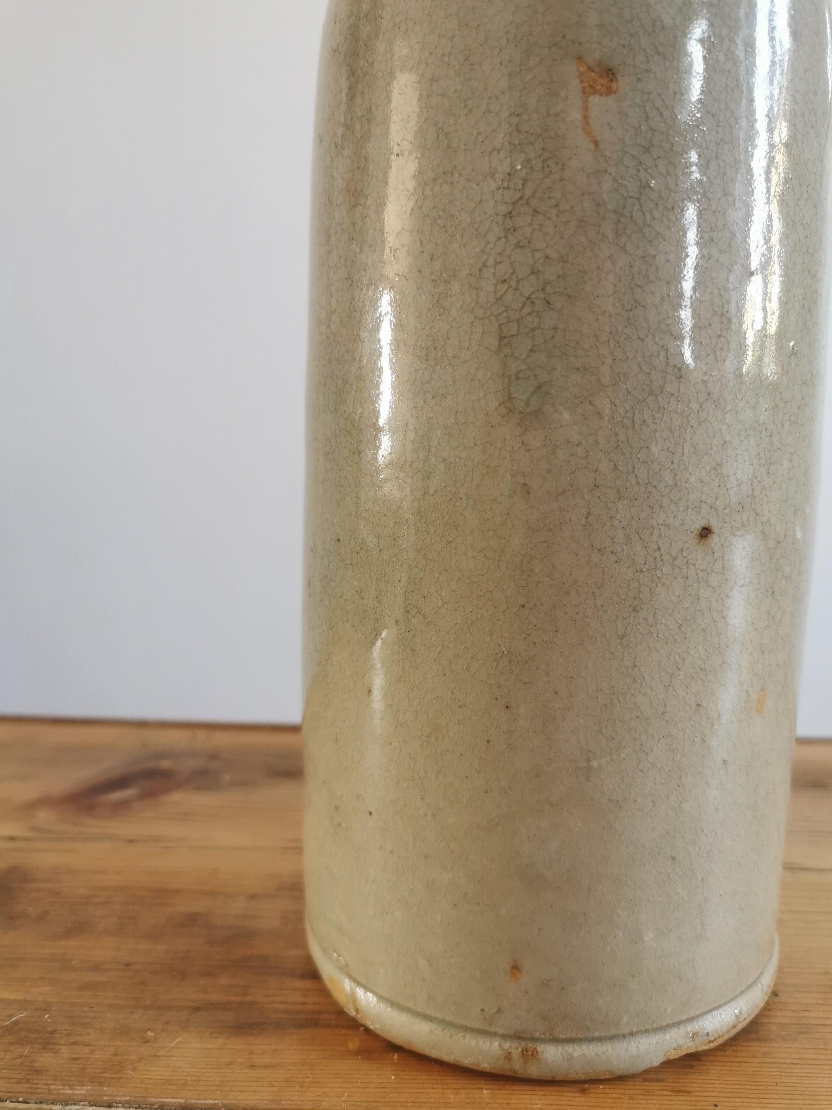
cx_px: 416
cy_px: 555
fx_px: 865
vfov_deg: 65.3
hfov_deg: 51.4
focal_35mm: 27
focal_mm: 5.58
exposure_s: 1/50
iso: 125
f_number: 1.8
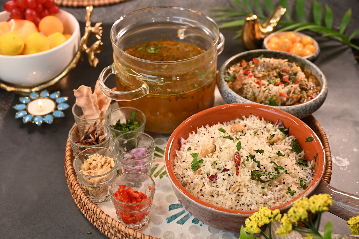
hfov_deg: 39.6
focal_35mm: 50
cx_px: 180
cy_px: 120
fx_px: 499
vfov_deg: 27.0
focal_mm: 50
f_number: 5.6
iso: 400
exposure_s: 1/100
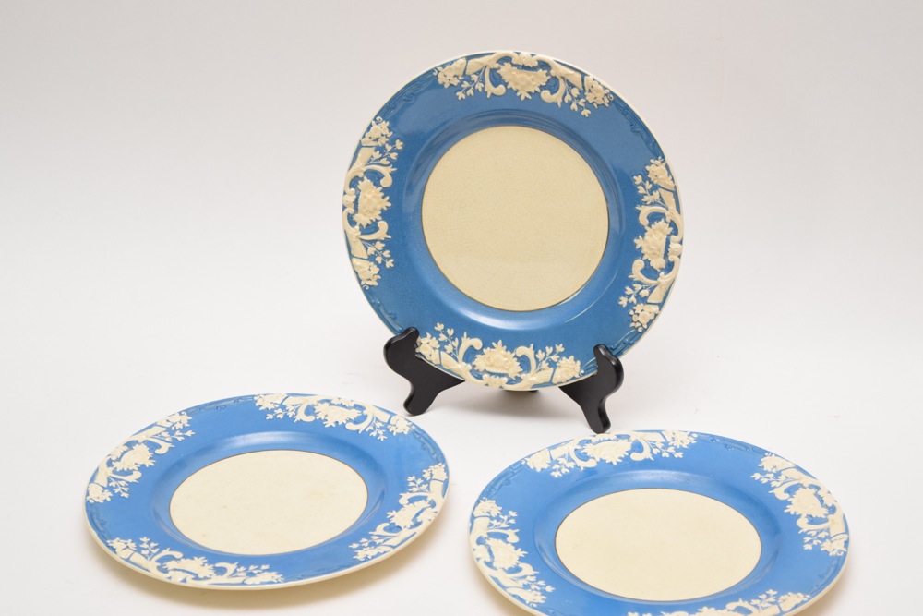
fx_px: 2115
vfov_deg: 16.6
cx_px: 462
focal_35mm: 82
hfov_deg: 24.6
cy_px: 308
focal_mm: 55
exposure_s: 1/60
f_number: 5.6
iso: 900
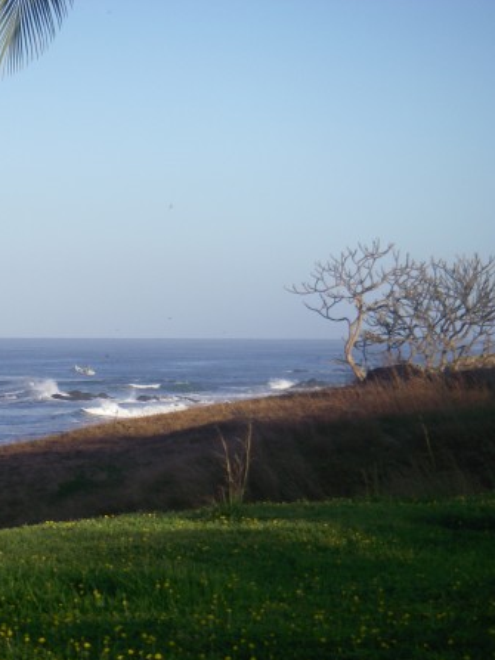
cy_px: 331
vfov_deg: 12.9
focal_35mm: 153
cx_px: 123
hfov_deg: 9.7
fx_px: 2919
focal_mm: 18.9
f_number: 4
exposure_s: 1/500
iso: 64
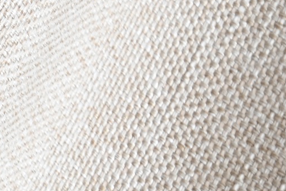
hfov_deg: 4.7
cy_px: 409
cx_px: -562
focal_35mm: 417
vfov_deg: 3.3
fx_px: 3313
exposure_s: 1/200
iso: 100
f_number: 20
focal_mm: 70
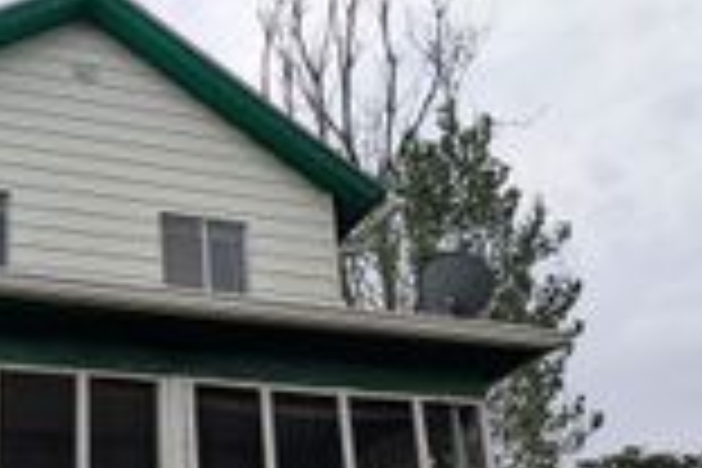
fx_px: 780
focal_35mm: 40
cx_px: 104
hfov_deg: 45.1
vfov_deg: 30.7
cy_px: 479
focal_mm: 2.02
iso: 53
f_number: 1.7
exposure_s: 1/1171
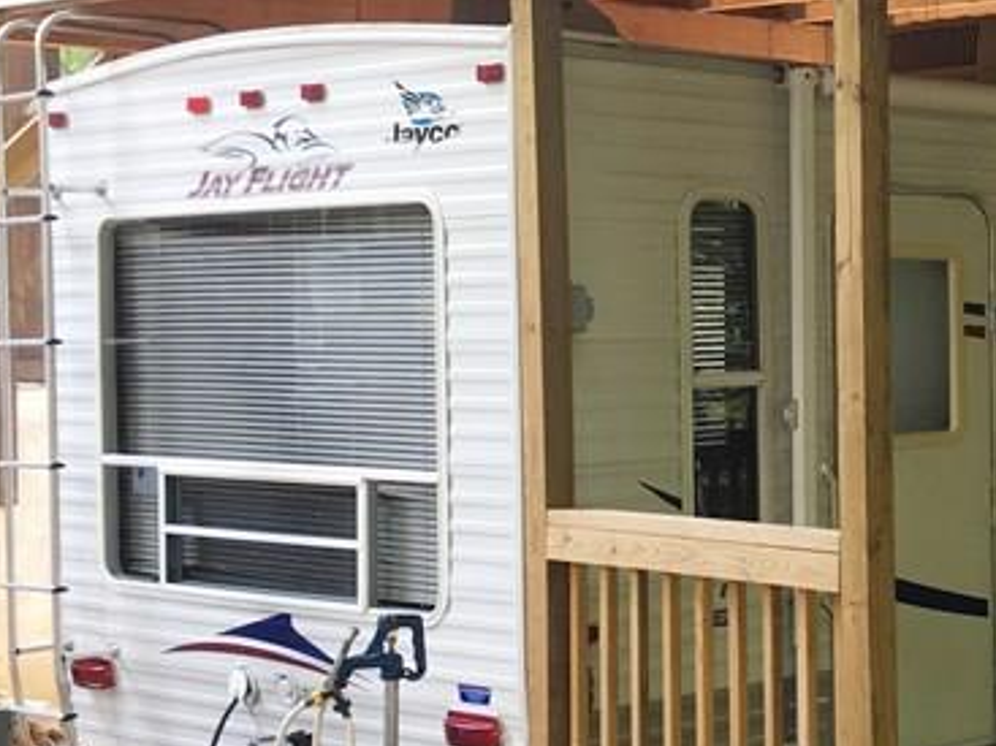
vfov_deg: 18.2
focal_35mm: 81
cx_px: 1224
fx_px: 2330
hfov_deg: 22.1
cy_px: 388
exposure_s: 1/60
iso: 32
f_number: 2.2
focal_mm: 4.15
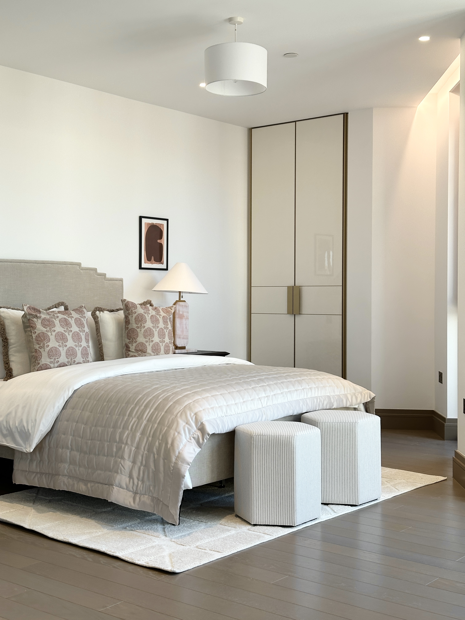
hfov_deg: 30.3
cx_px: 232
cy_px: 310
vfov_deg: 39.7
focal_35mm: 48
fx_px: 860
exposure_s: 1/211
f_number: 1.78
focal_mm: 6.86
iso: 50
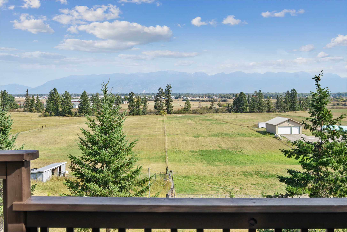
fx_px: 405
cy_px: 116
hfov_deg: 46.4
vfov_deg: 31.9
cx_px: 174
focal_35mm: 42
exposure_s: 1/640
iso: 100
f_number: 6.3
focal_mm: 28
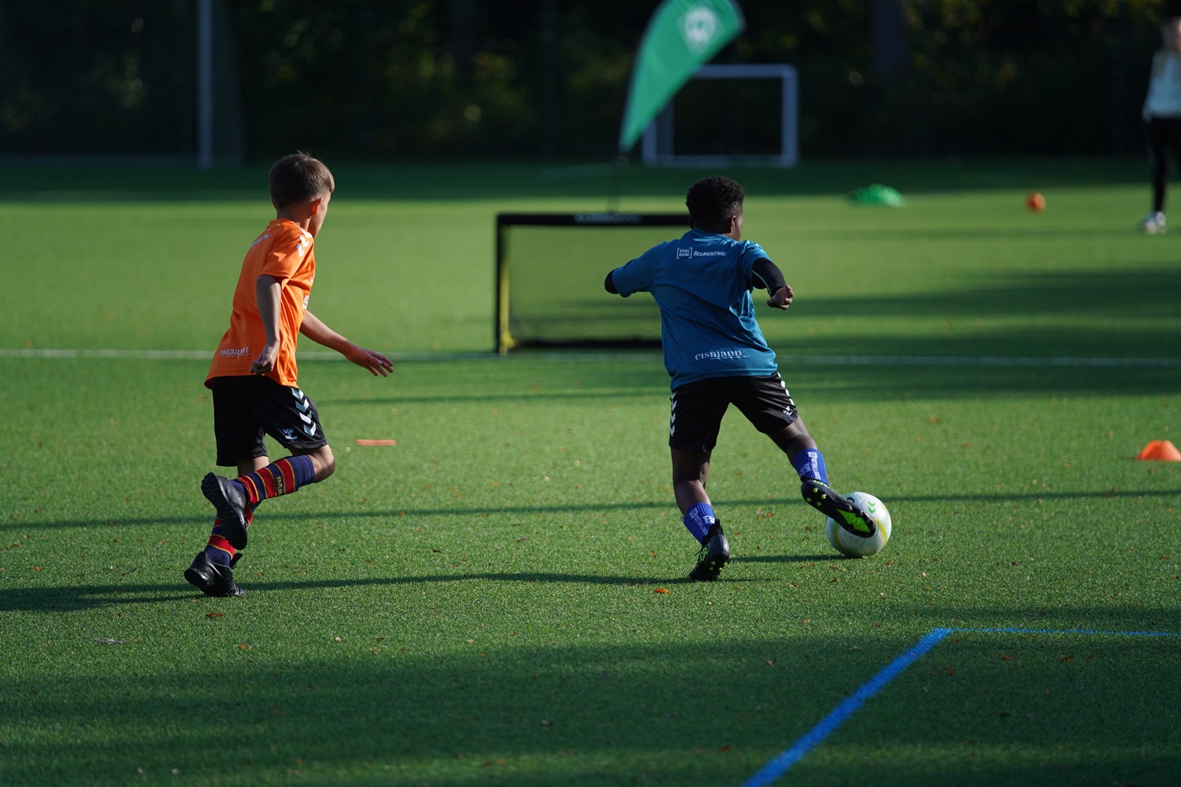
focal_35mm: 121
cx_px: 590
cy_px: 394
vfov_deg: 11.3
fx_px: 3969
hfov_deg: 16.9
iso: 200
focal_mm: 121
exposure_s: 1/1600
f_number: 2.8
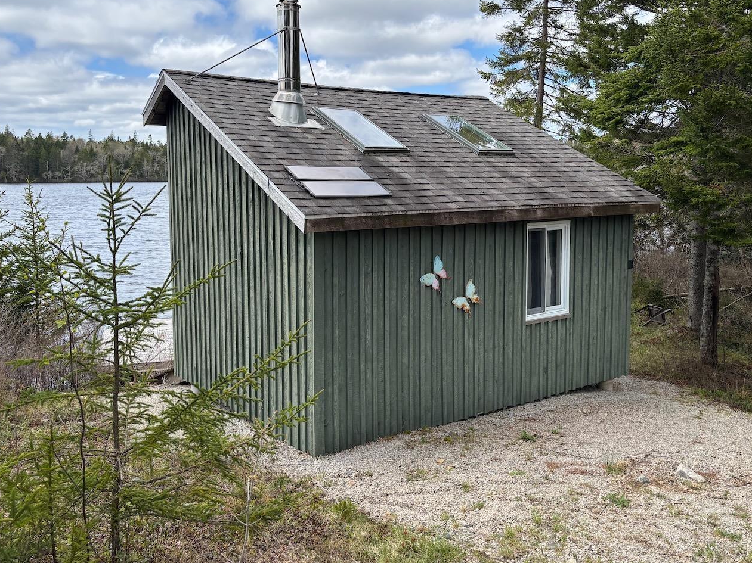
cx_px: 383
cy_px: 234
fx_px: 717
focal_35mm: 33
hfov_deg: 55.4
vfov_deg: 42.8
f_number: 1.6
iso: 50
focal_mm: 5.96
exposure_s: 1/2242
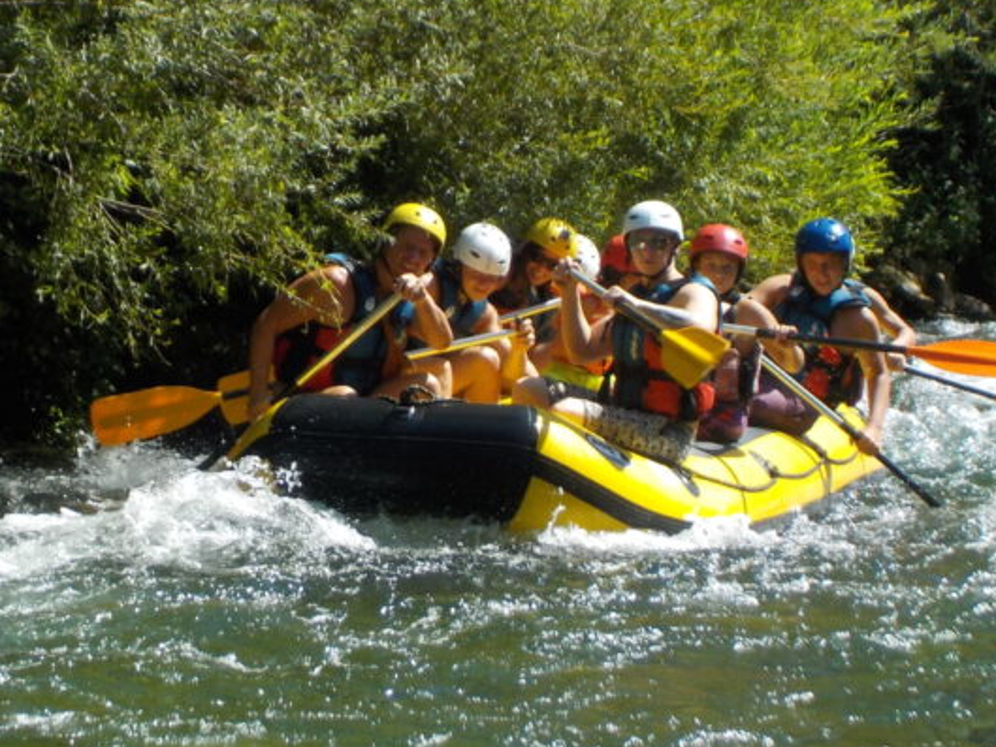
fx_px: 3914
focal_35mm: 136
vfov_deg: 10.9
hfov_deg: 14.5
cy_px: 265
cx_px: 316
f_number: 5.9
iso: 125
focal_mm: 12.3
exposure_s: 1/320
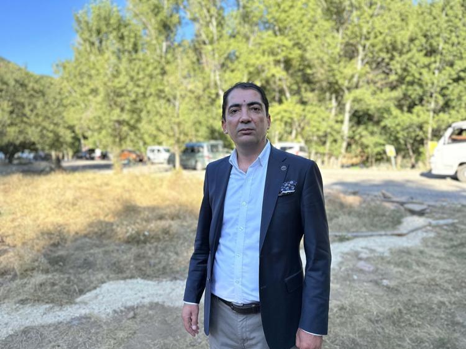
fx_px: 323
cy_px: 174
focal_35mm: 24
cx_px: 233
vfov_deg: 56.8
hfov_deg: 71.6
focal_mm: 6.86
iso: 80
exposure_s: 1/943
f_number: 1.78
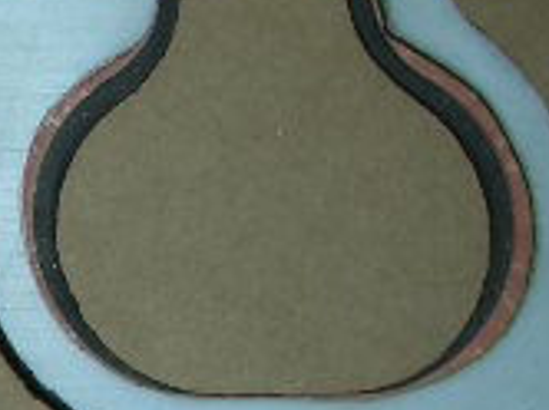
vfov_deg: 10.9
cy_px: 268
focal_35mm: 135
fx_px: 2138
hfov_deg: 13.9
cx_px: -228
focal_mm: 5.8
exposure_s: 1/60
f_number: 4.3
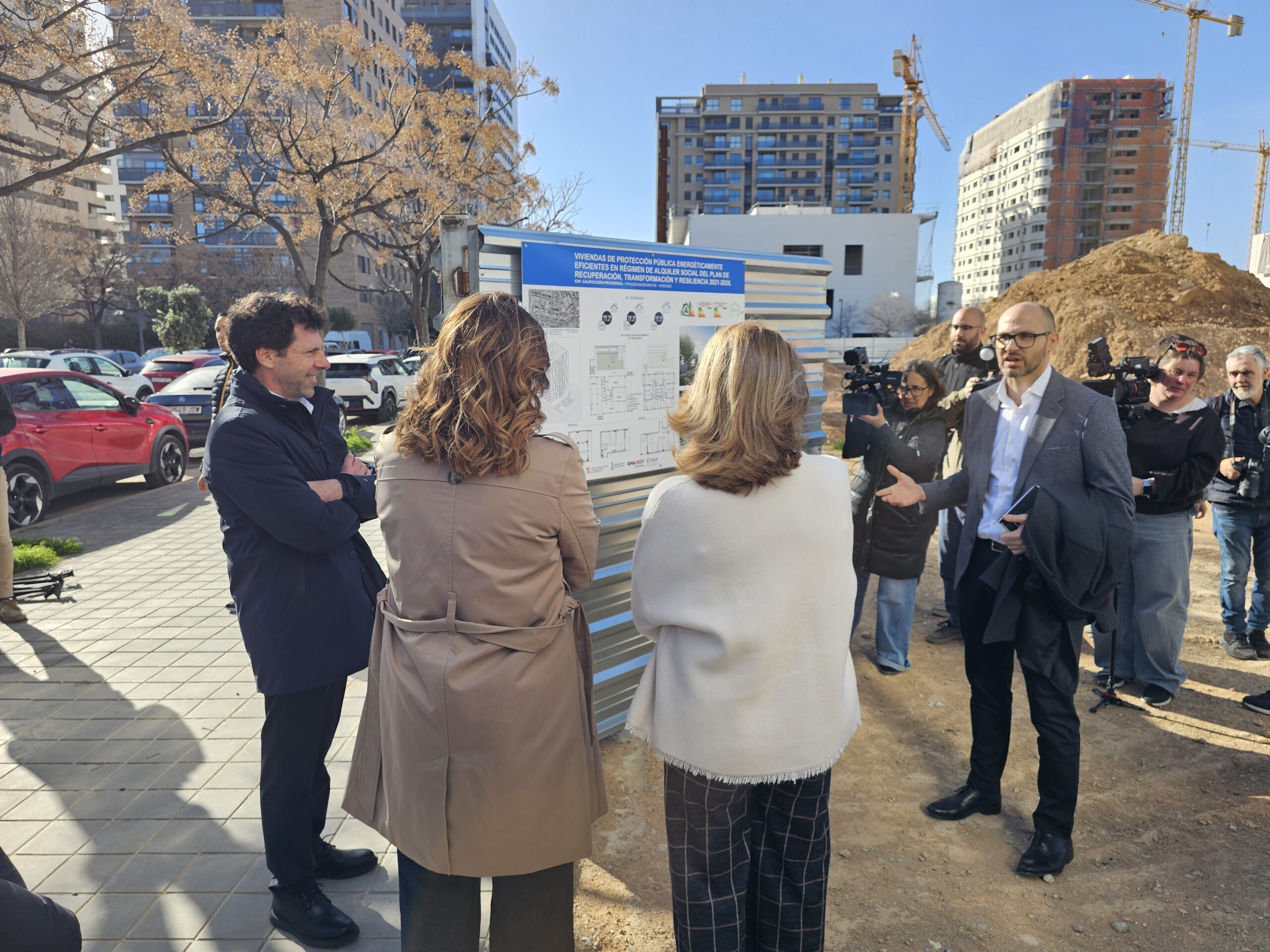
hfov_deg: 73.9
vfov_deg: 58.9
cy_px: 476
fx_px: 844
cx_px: 635
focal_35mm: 23
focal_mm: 6.3
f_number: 1.7
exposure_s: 1/331
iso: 10
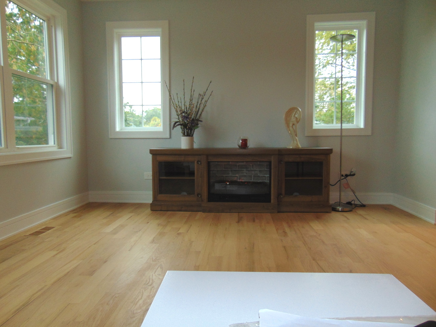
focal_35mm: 25
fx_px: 315
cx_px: 218
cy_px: 164
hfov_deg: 69.4
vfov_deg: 54.9
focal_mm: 4.5
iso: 80
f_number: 3
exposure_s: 1/30
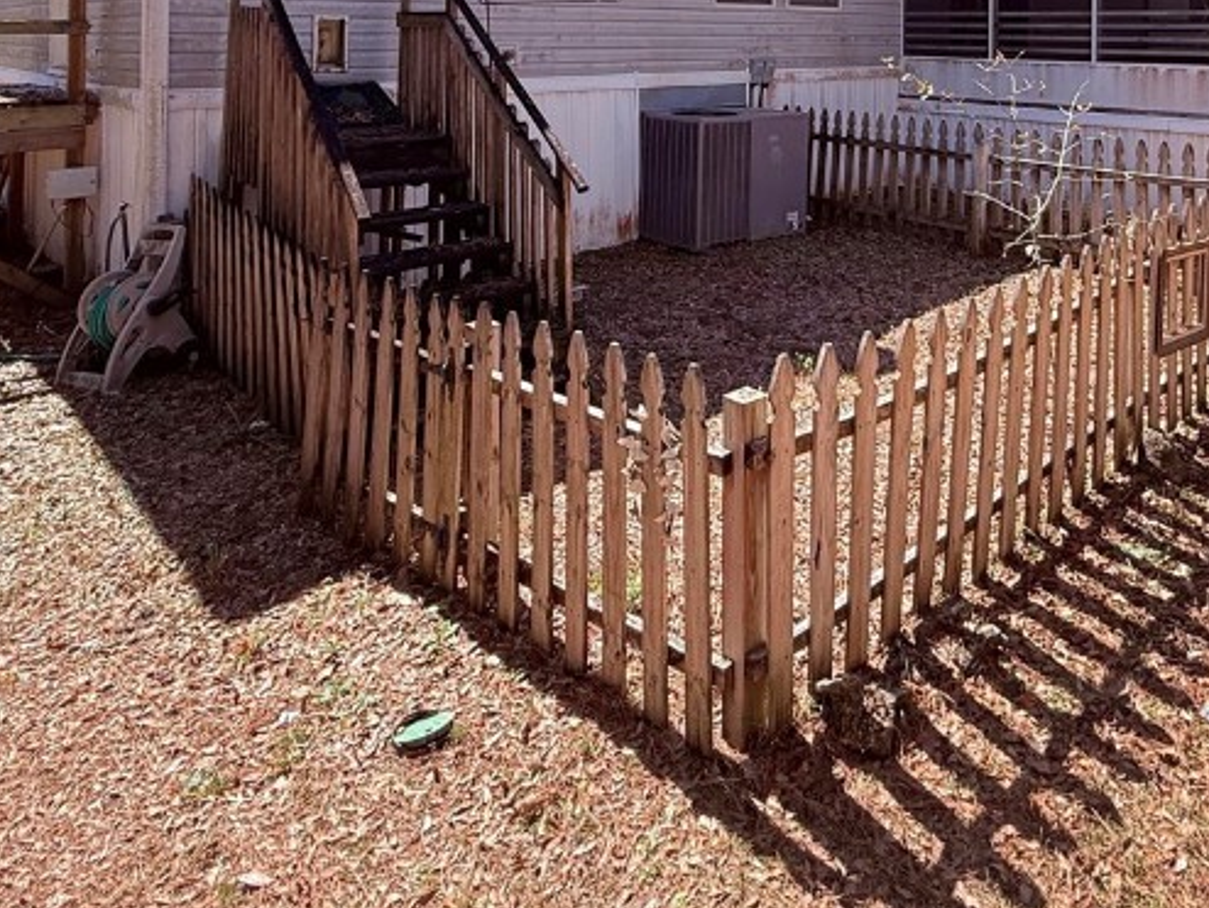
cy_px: 22
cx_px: 835
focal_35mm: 29
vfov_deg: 42.4
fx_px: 1013
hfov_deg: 59.8
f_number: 2.2
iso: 64
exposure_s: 1/374
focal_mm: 2.22
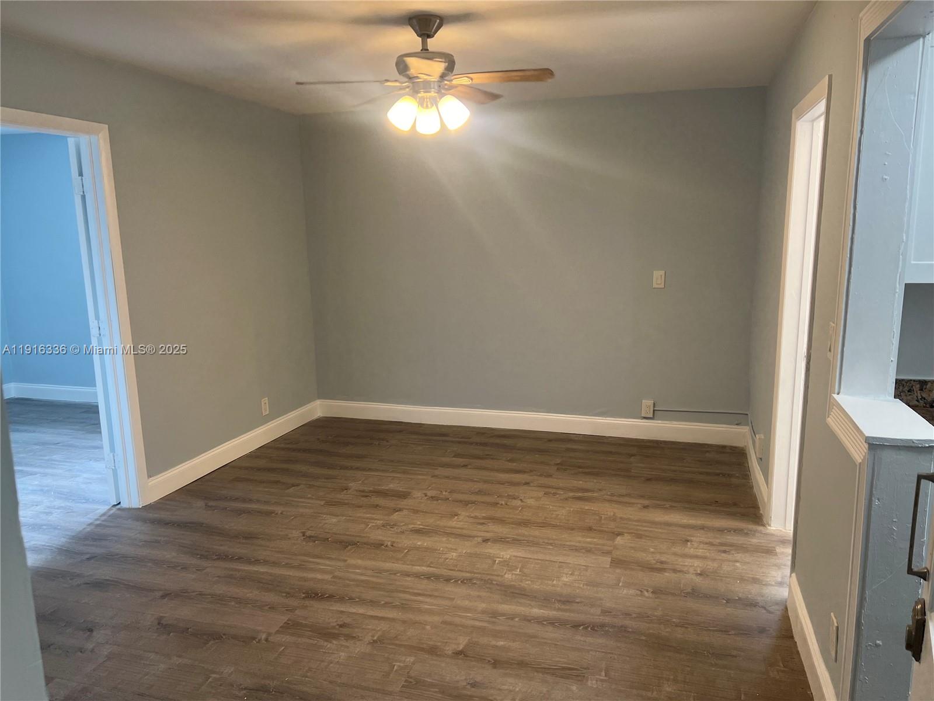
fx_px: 702
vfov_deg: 53.1
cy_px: 350
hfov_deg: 67.3
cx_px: 467
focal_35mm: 26
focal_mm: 5.7
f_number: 1.5
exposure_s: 1/60
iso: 64
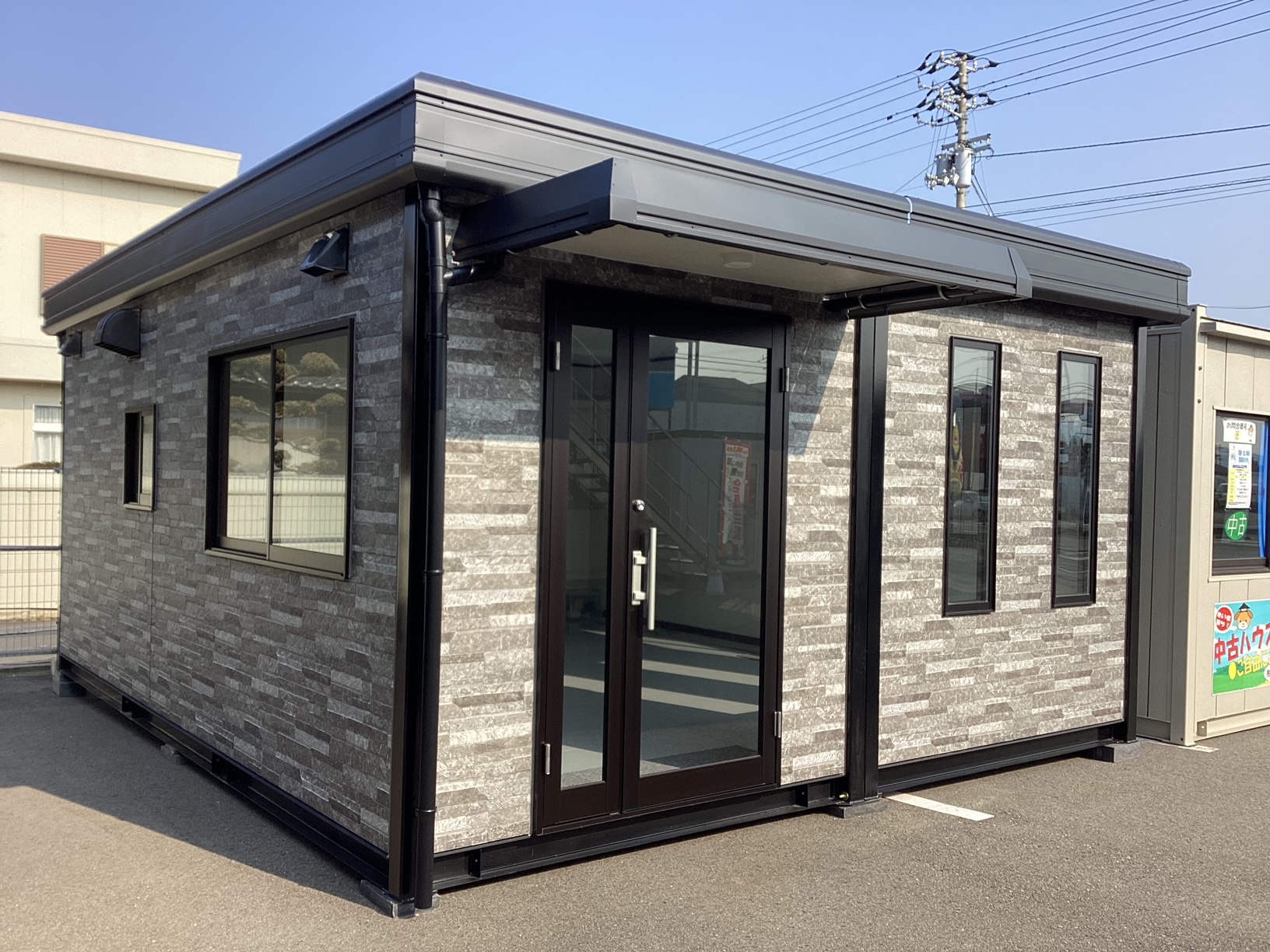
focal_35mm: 31
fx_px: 1137
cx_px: 635
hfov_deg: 58.4
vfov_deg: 45.4
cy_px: 476
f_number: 2.4
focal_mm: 3.3
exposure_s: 1/741
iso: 25
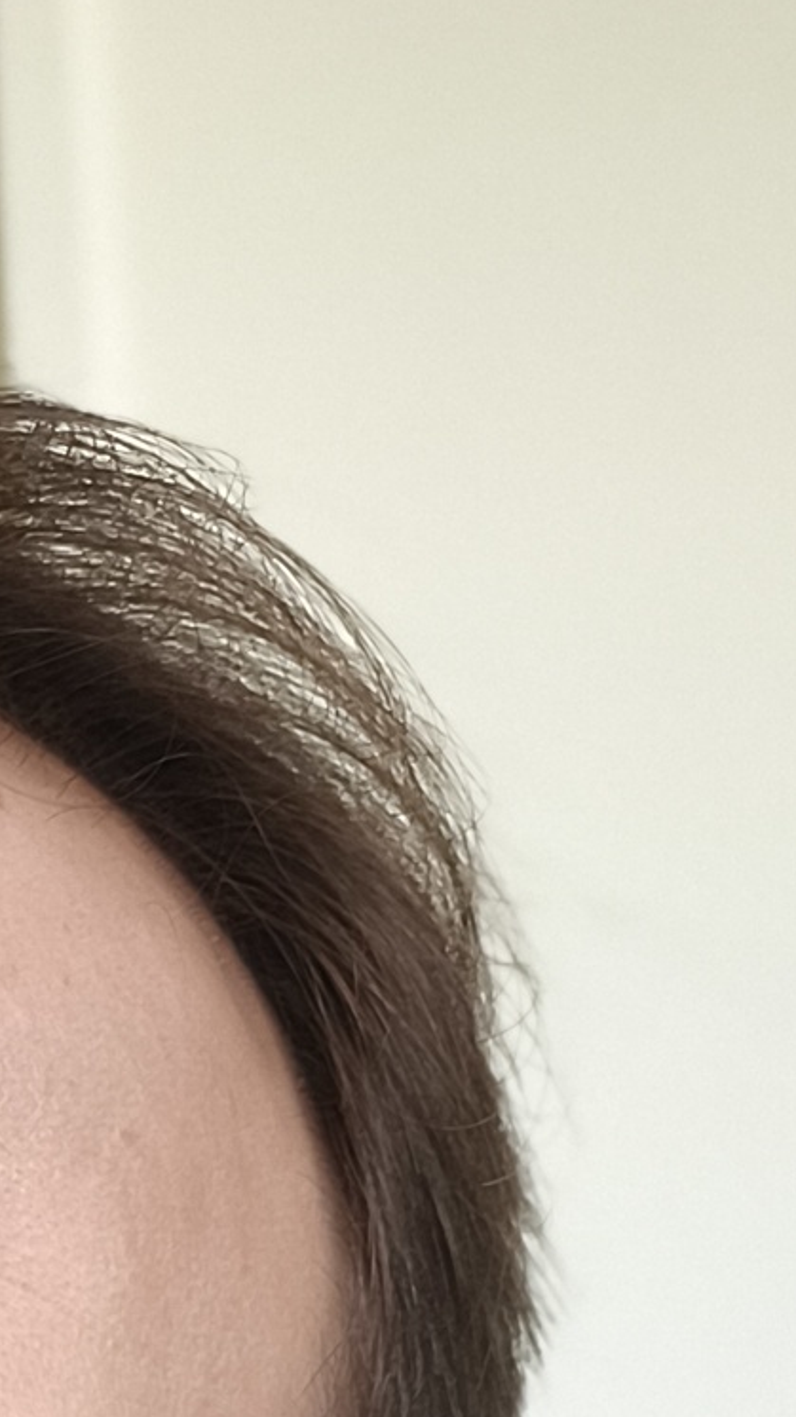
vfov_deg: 11.1
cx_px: -395
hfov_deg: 6.4
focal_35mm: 187
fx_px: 7025
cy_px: 2074
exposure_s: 1/100
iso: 1000
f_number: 1.9
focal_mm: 7.1
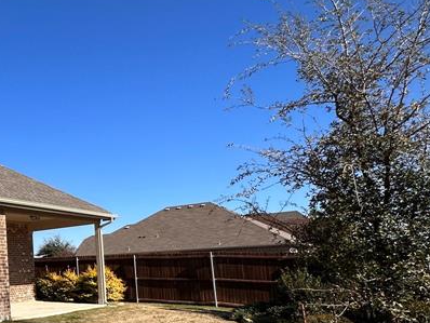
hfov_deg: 40.0
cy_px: 228
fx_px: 447
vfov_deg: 39.0
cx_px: -59
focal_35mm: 36
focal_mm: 2.22
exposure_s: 1/2618
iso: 50
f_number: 2.2
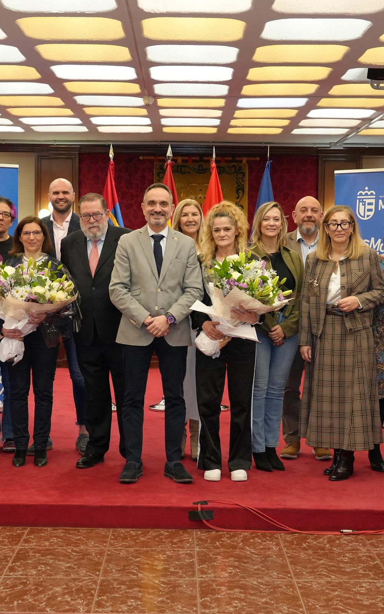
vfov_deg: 36.3
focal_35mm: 56
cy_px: 310
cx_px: 177
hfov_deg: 23.1
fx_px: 938
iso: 1600
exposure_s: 1/160
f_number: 4
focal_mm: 24
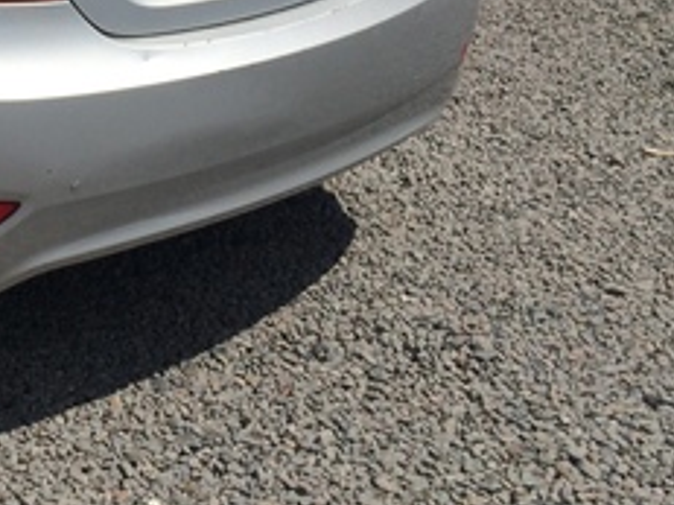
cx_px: -152
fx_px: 1615
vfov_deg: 17.1
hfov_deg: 21.7
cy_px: -70
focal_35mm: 83
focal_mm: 4.12
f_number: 2.2
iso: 40
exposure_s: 1/3731
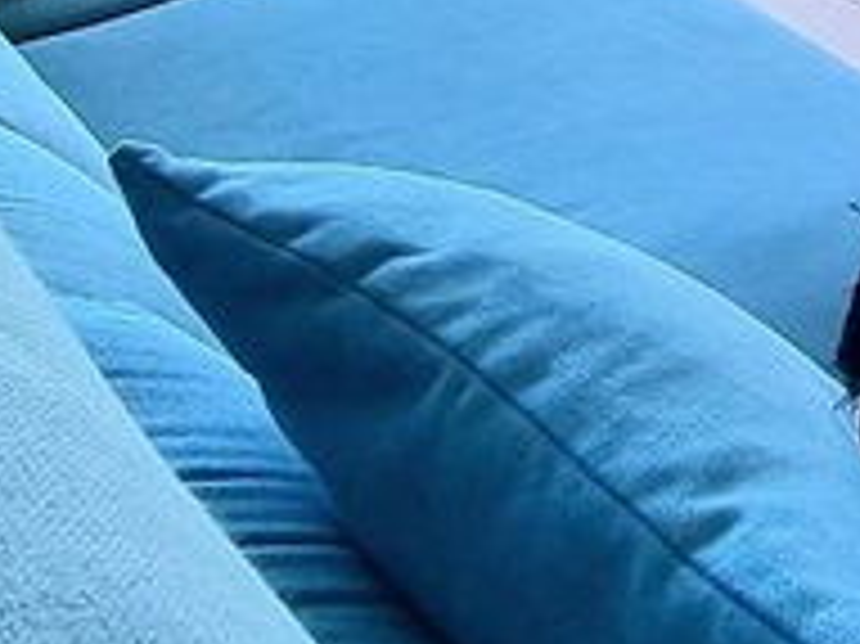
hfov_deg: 25.5
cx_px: 1040
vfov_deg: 17.7
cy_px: -495
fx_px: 1688
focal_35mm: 68
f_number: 2.2
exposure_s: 1/152
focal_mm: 2.2
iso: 50
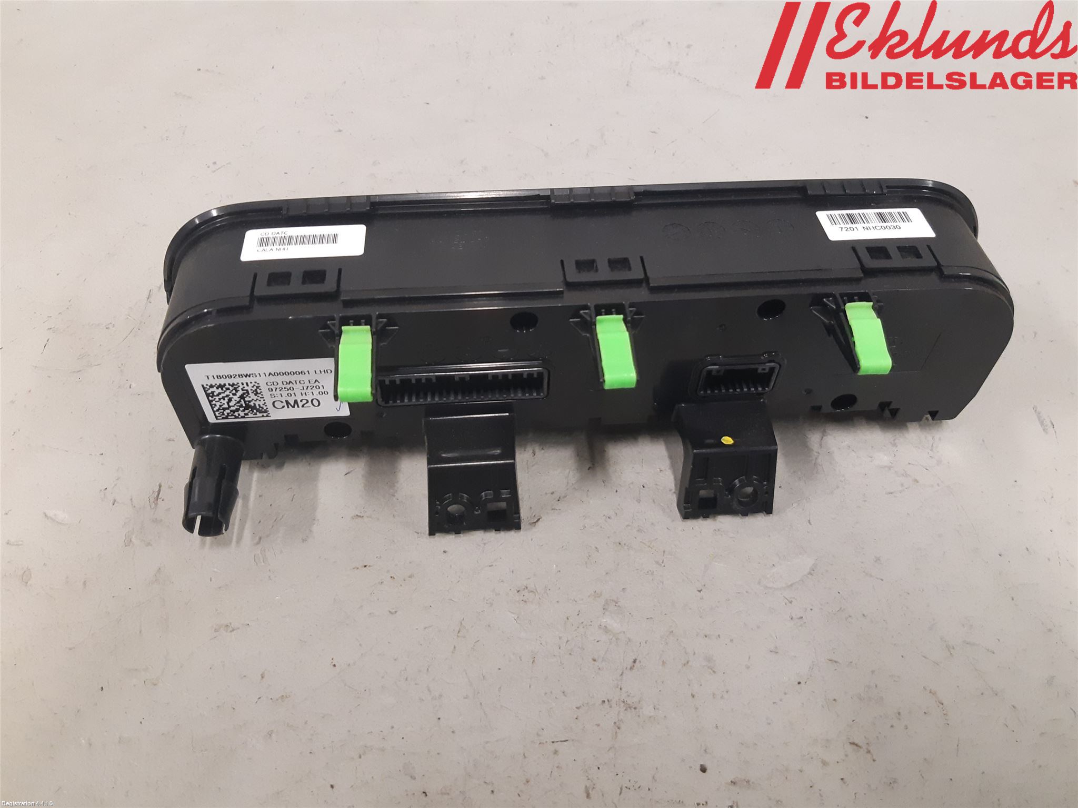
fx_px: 810
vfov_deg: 53.1
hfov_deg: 67.3
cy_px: 404
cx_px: 539
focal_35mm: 26
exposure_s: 1/50
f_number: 1.7
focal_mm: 3.93
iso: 250
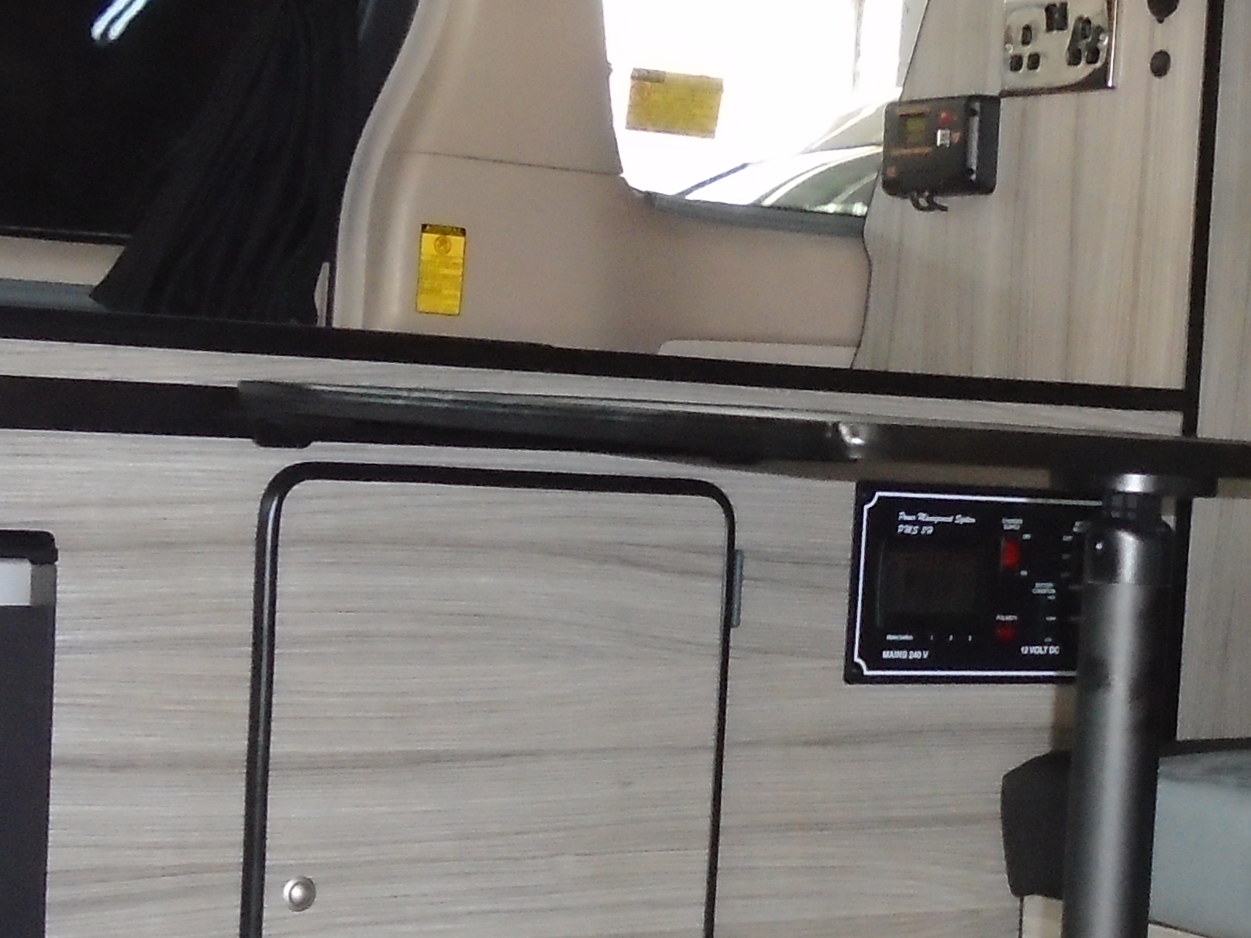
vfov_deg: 17.6
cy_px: 773
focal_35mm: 83
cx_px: 822
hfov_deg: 23.5
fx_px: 2999
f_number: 3.2
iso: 400
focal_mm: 4.6
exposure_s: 1/30
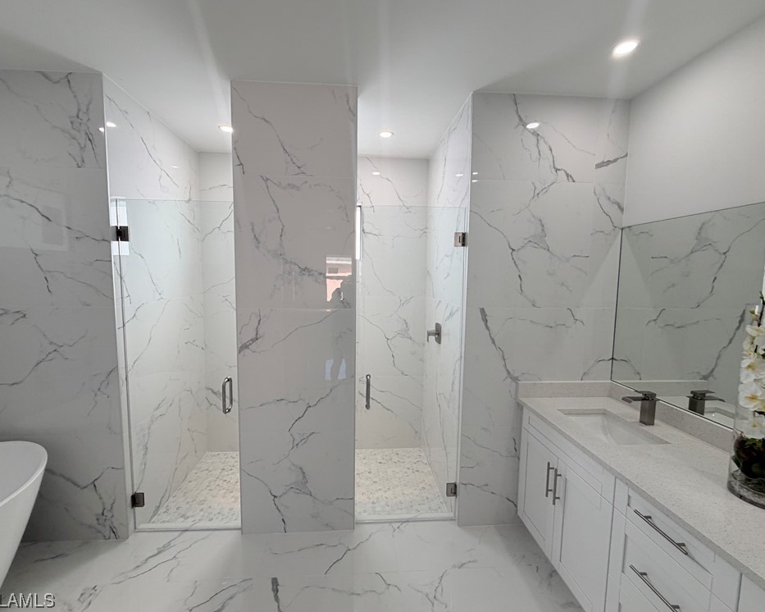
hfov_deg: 96.8
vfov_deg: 84.0
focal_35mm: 15
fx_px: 340
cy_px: 304
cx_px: 374
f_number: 2.2
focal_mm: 2.22
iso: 80
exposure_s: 1/120
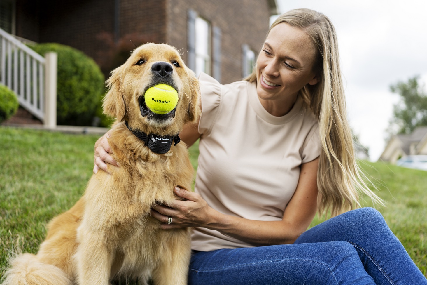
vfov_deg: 33.4
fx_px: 474
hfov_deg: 48.5
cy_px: 142
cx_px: 214
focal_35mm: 40
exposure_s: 1/1600
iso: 320
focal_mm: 40
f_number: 2.8
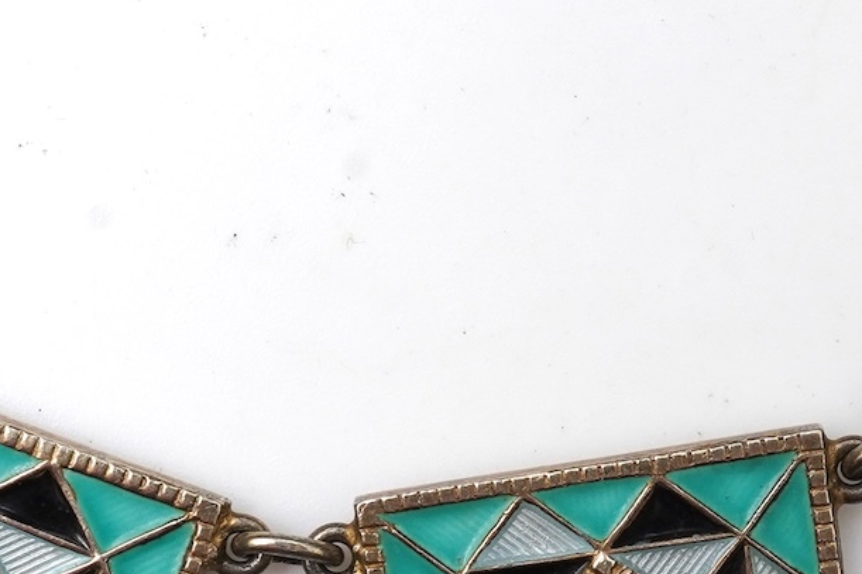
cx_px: 580
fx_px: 3471
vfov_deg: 9.4
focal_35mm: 145
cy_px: 544
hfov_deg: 14.1
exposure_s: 1/125
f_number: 22
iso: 500
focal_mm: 30
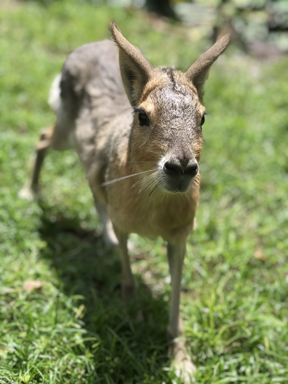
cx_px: 144
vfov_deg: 33.8
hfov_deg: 25.7
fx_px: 632
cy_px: 192
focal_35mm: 57
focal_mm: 6.6
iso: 20
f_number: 2.8
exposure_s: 1/287
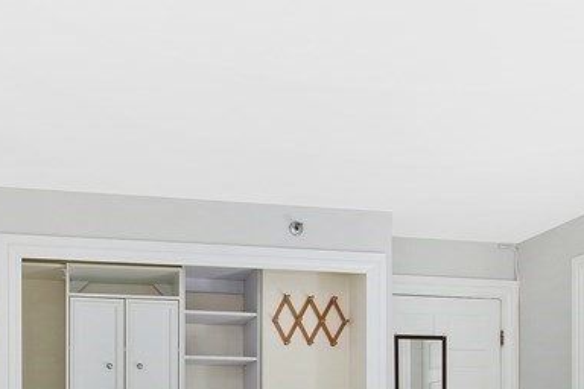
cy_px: 432
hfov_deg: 48.0
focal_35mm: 40
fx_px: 649
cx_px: 222
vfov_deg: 29.9
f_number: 6.3
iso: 200
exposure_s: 1/160
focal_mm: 10
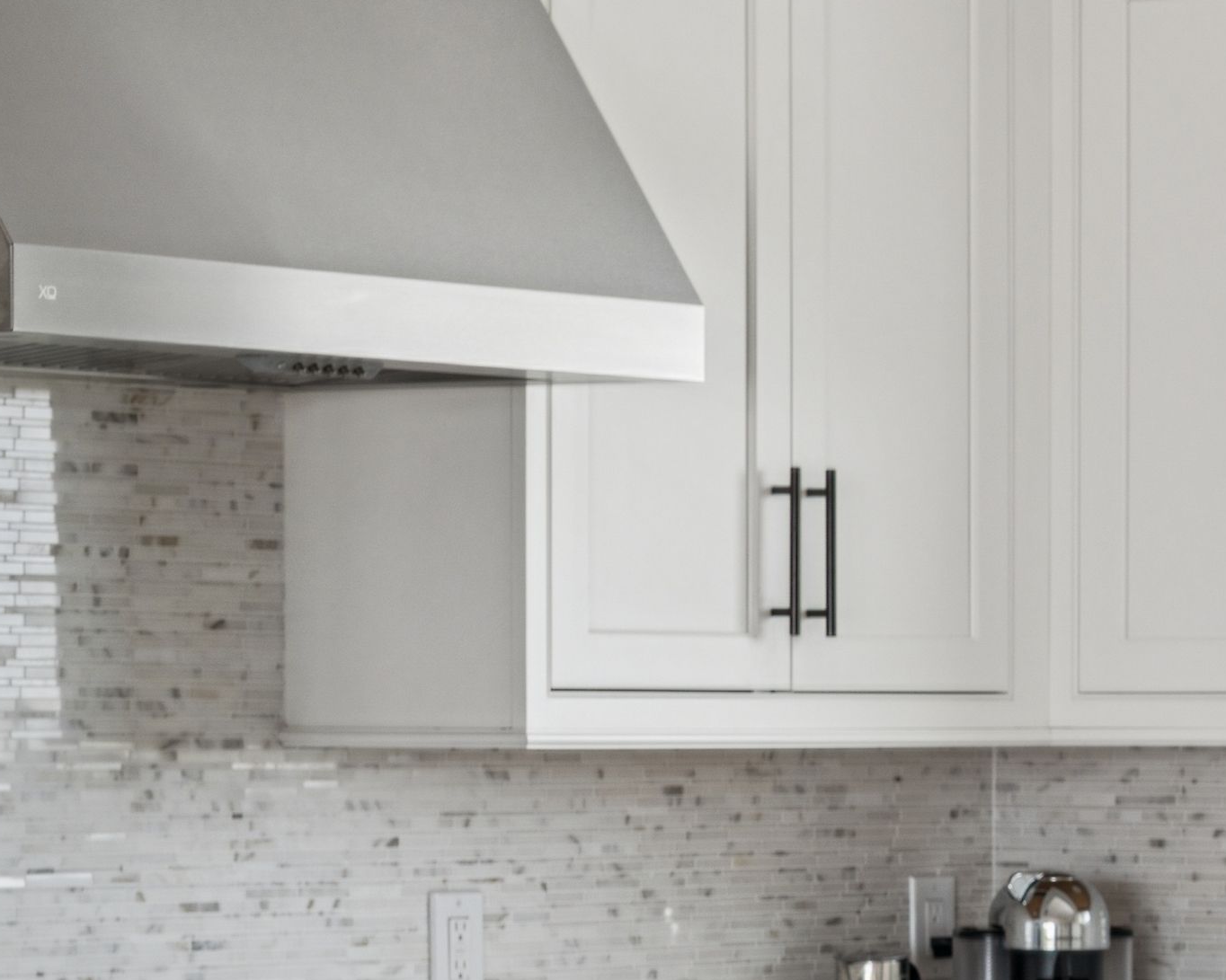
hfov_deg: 10.7
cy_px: 872
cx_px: 2048
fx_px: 6241
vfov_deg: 9.0
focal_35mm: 172
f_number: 8
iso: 200
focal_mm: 50
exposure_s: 1/125
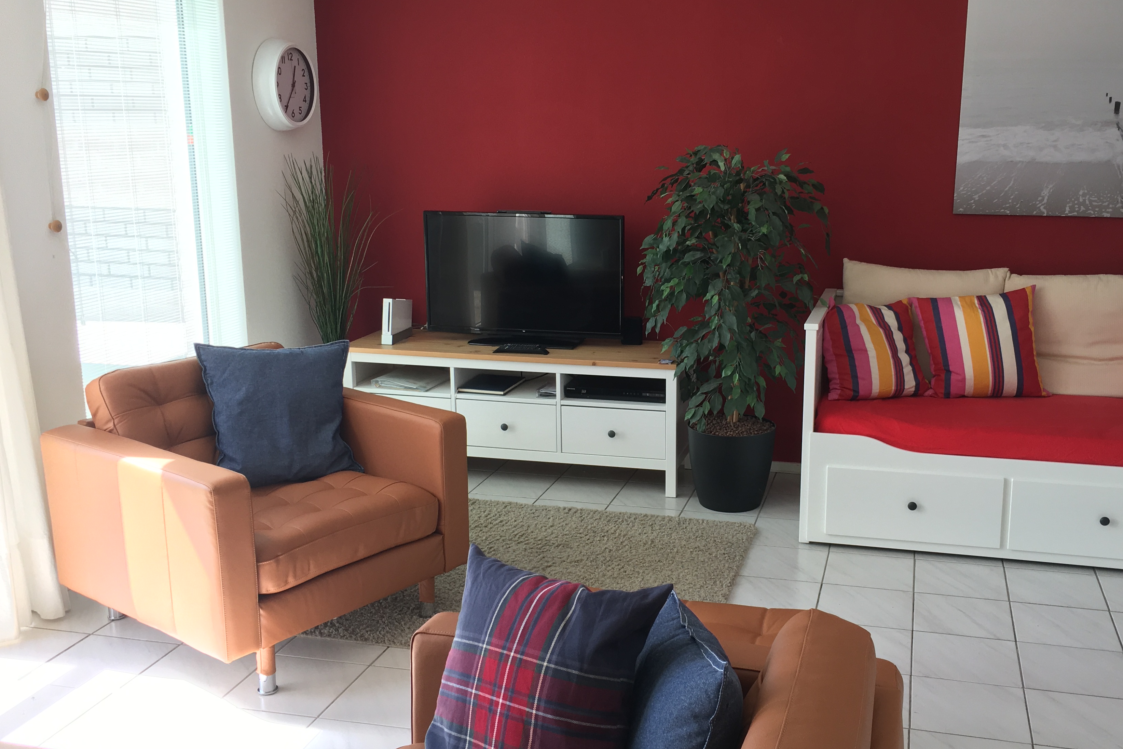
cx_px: 652
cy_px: 370
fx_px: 1154
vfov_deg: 35.9
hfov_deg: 51.7
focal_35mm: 37
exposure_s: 1/100
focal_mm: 4.15
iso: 32
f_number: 2.2
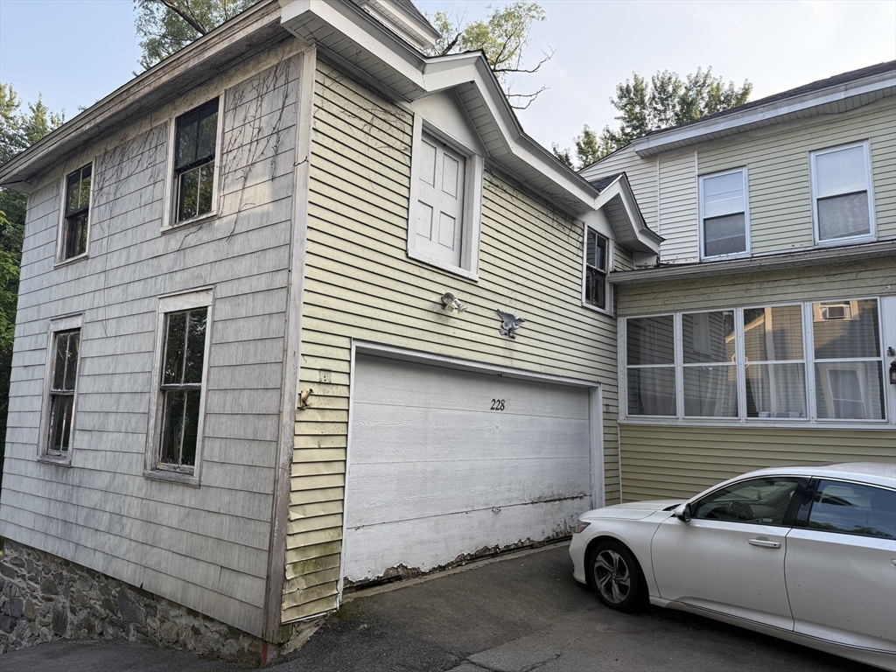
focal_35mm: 24
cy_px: 336
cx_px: 448
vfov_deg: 56.8
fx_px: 621
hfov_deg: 71.6
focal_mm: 6.76
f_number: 1.78
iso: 100
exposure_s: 1/849
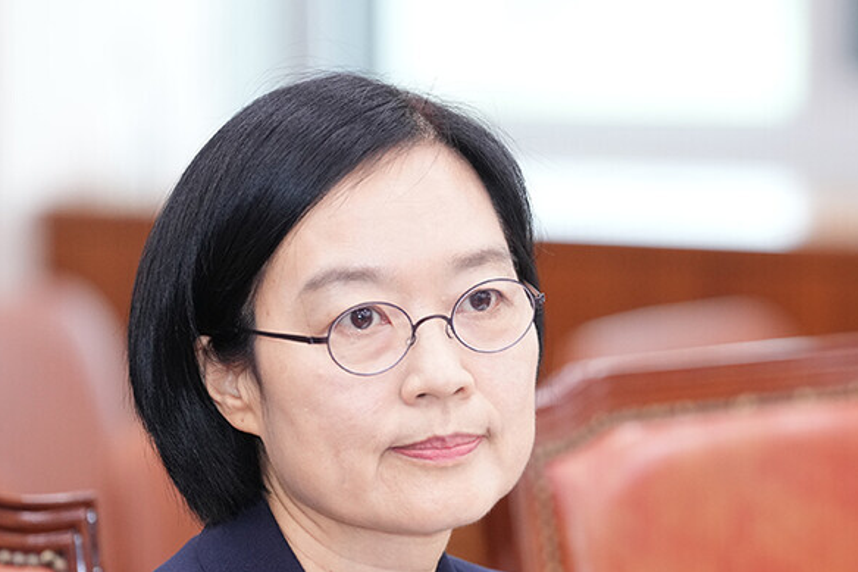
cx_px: 526
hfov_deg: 6.3
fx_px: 7838
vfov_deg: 4.2
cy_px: 373
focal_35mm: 329
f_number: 3.5
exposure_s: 1/200
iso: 2500
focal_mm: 200
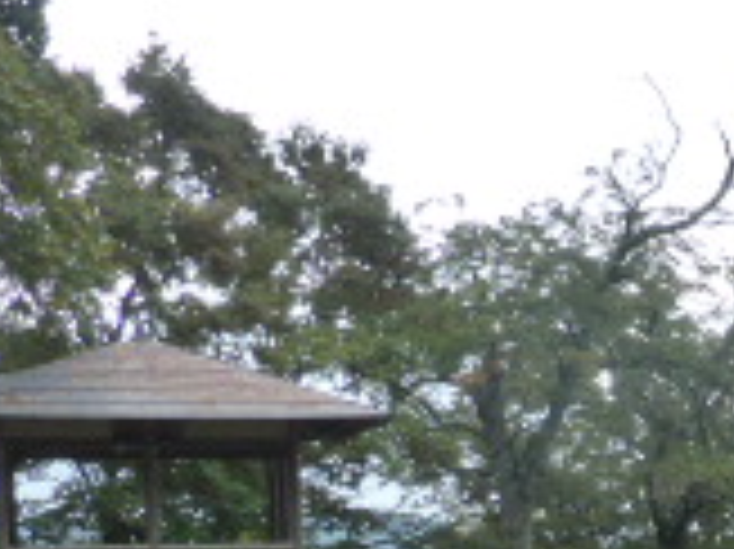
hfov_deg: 19.0
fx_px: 2076
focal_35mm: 98
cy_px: 684
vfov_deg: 14.5
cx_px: 865
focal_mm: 4.3
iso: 200
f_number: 3.3
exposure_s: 1/320
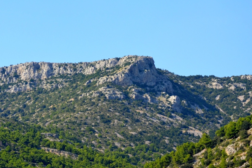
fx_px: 1153
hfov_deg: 12.5
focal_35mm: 165
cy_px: 79
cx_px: 80
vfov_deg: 8.3
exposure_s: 1/500
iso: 160
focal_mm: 75
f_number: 5.6
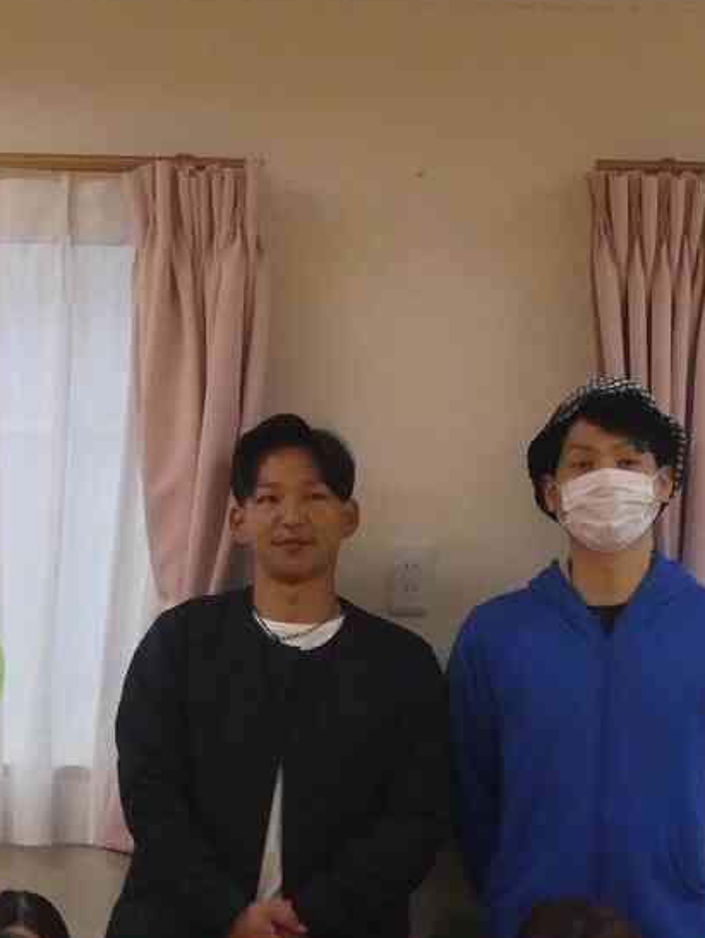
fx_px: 2577
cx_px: 381
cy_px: 959
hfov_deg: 15.6
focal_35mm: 95
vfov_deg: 20.0
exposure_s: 1/80
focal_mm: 4.7
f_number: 3.4
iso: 320
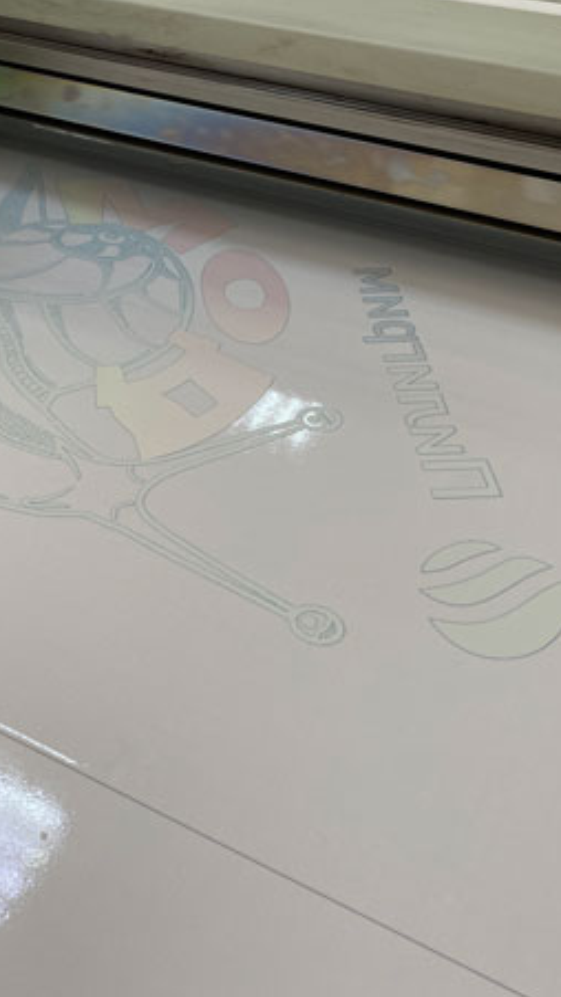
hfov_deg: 30.6
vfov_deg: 52.8
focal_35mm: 38
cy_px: 497
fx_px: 1004
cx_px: 129
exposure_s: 1/122
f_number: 1.8
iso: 40
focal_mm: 4.25
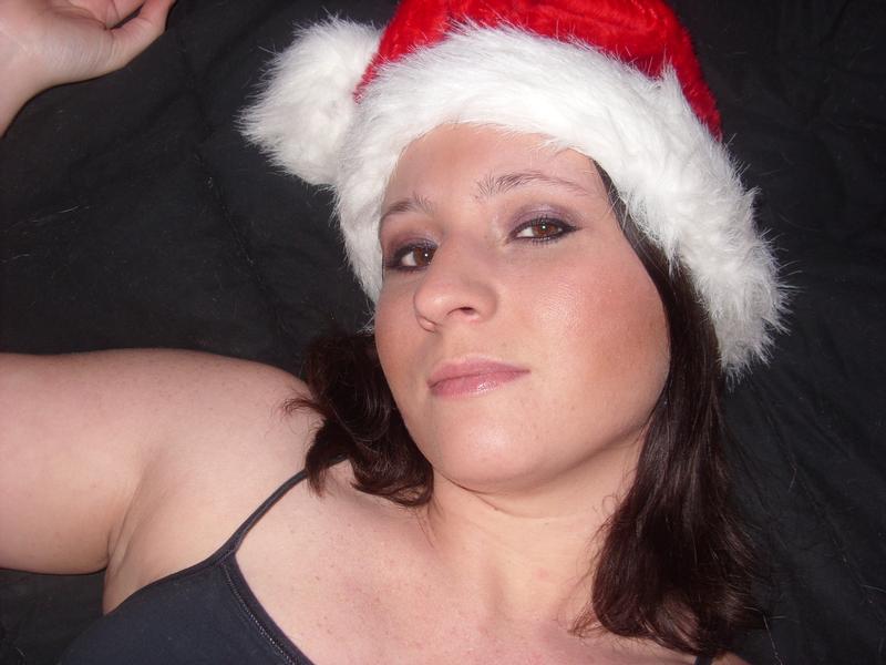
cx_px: 443
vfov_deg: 37.7
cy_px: 332
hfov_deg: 49.0
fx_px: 973
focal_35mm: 38
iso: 50
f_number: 2.8
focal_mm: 6.3
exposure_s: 1/30
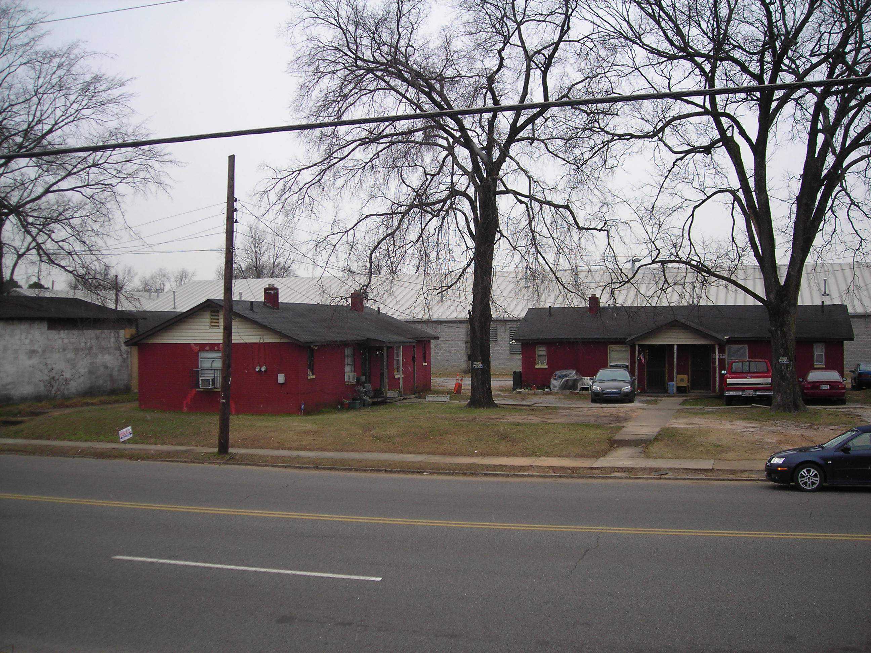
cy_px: 326
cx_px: 436
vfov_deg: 37.7
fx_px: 956
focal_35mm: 38
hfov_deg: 49.0
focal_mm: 6.3
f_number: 3.2
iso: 50
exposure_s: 1/91.2
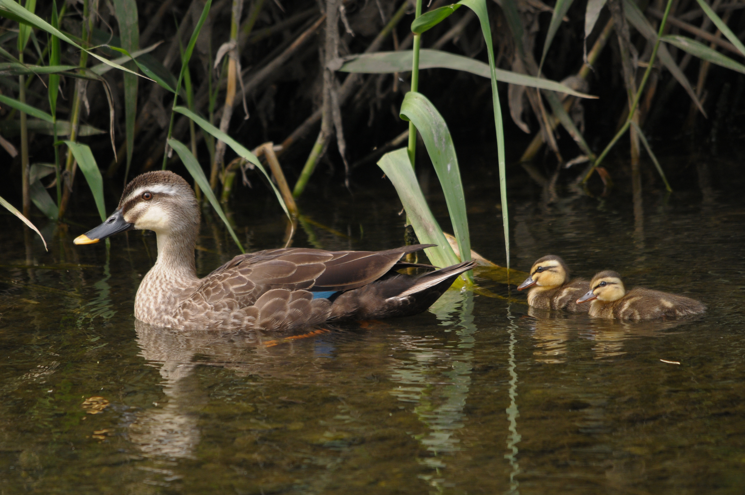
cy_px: 248
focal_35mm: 750
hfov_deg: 2.8
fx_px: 15502
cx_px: 372
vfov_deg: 1.8
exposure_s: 1/400
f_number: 8
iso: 500
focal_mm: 500
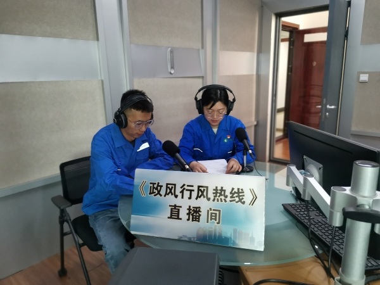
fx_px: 285
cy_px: 142
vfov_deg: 53.1
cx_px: 190
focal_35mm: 26
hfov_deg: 67.3
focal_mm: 4.75
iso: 400
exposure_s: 1/50
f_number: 2.4
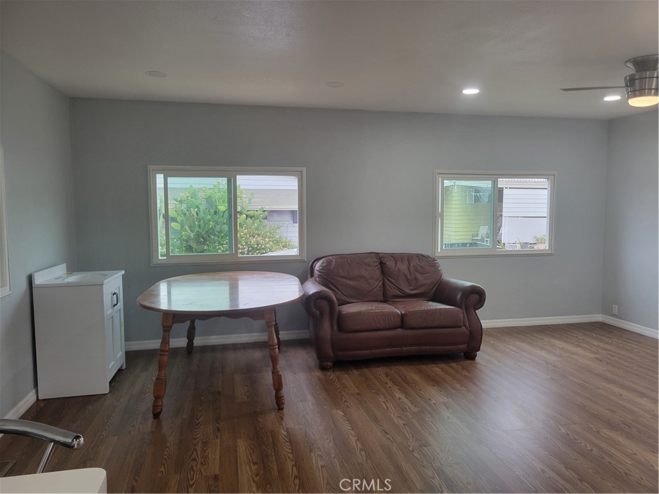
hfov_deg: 67.3
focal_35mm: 26
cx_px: 330
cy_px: 247
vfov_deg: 53.1
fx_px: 495
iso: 125
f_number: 1.8
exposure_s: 1/120
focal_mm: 5.4
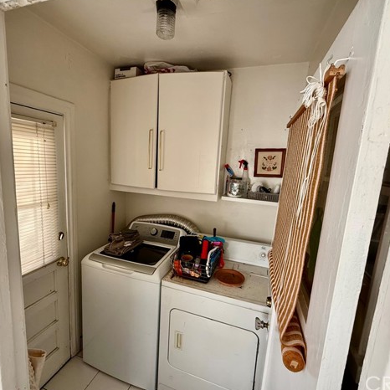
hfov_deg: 83.9
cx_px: 187
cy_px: 195
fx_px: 217
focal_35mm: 17
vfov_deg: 84.0
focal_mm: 2.22
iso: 250
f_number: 2.2
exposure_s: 1/99
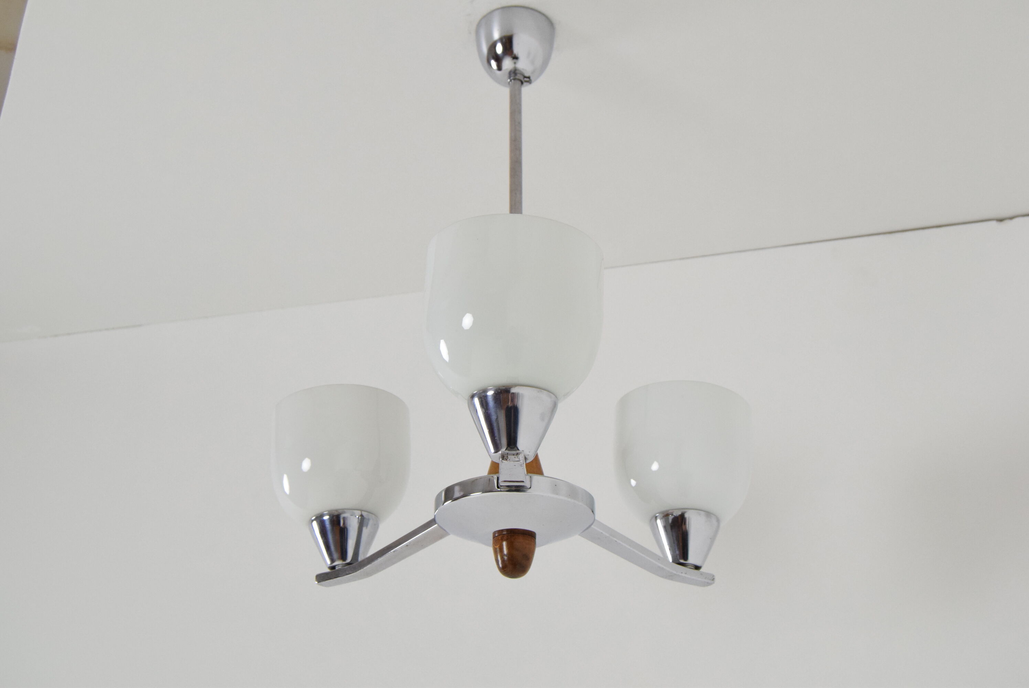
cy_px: 344
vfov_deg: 34.3
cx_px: 514
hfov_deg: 49.5
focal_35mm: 39
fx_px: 1116
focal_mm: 26
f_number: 6.3
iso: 1600
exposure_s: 1/160
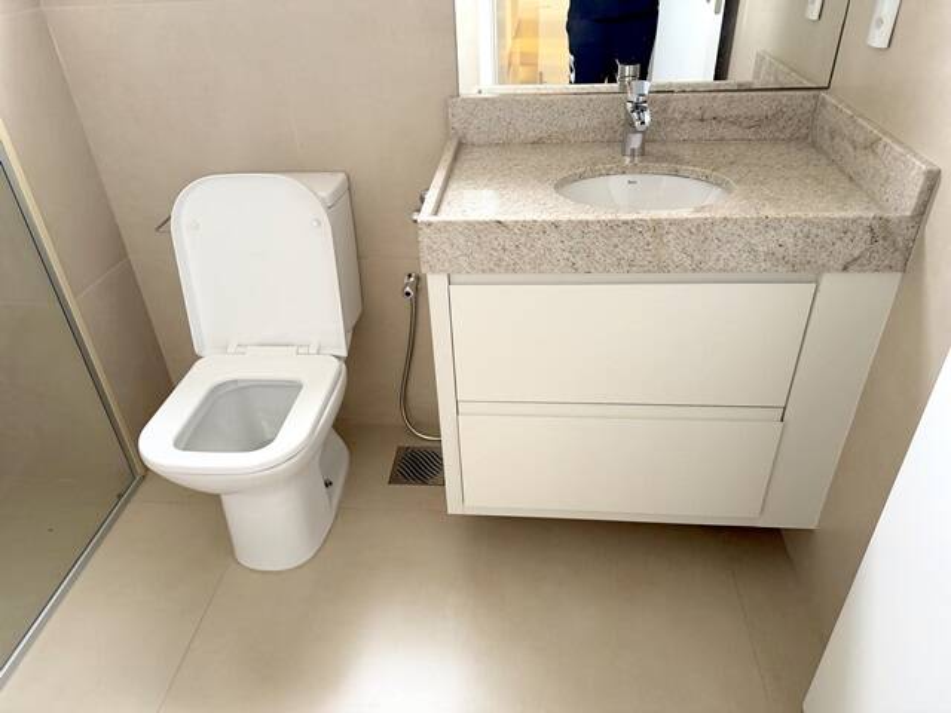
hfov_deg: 71.6
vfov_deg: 56.8
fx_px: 659
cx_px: 476
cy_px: 356
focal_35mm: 24
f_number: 1.78
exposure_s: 1/98
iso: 200
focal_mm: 6.76
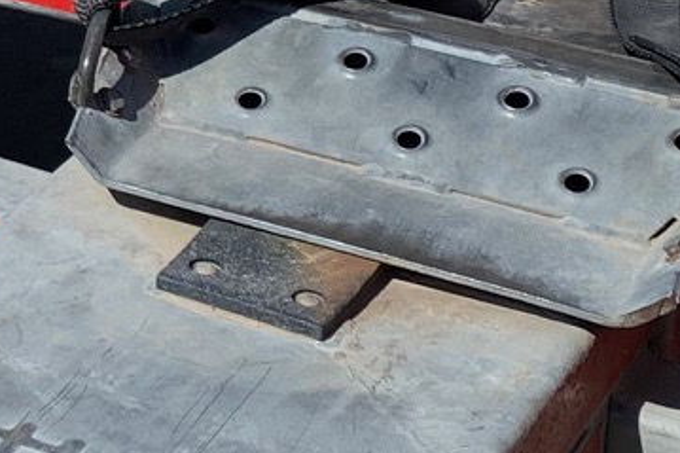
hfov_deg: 13.0
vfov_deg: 8.9
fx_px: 2870
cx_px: -259
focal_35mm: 152
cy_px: -131
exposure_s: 1/2075
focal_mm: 4.25
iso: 25
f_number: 1.8
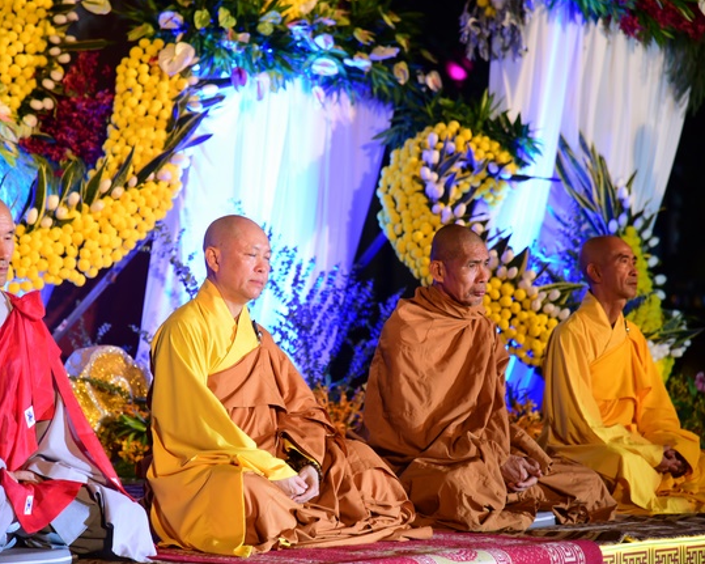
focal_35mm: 136
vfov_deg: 11.3
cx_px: 296
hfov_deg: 14.2
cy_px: 283
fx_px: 2837
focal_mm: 120
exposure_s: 1/60
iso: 800
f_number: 4
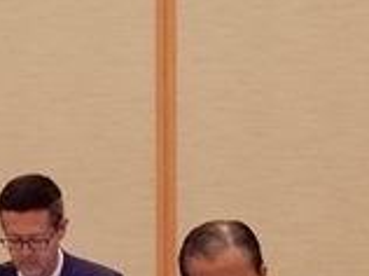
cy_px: 276
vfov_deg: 3.9
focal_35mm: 376
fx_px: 4002
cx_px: 65
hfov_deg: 5.3
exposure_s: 1/40
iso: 1600
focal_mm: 29.4
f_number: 5.6
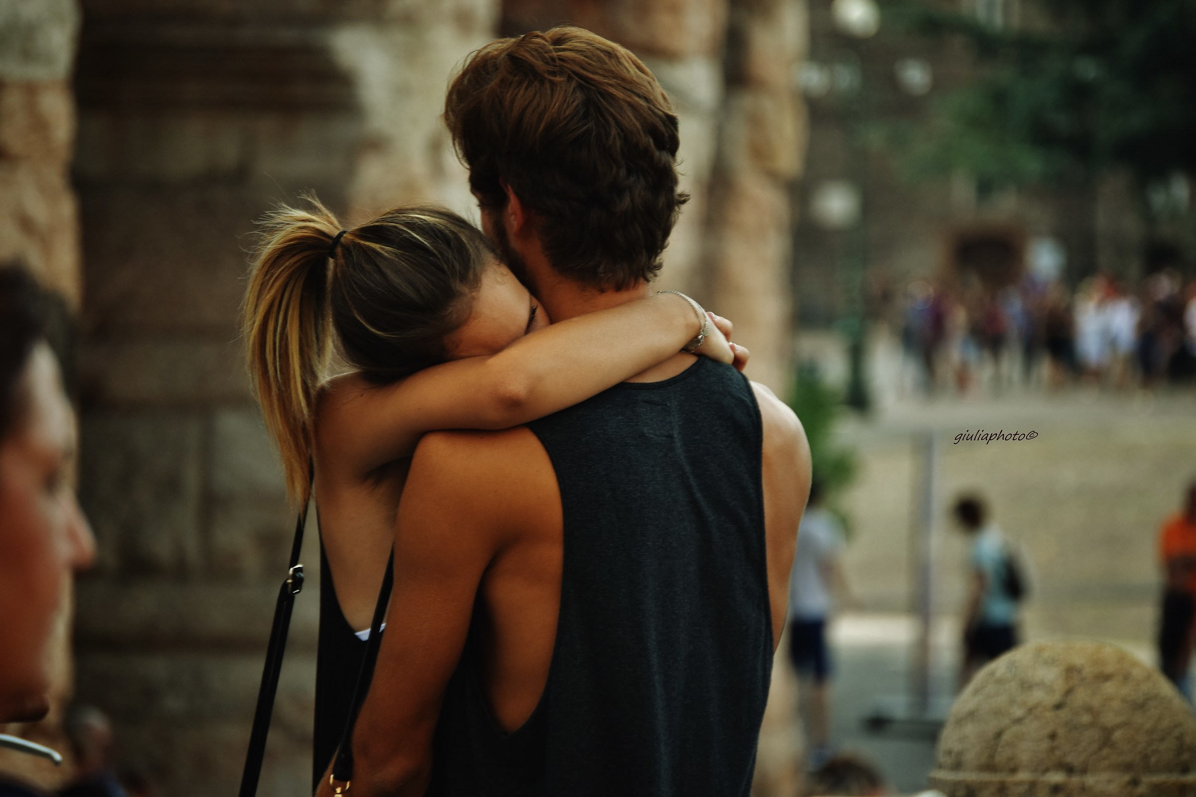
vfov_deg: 6.8
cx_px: 598
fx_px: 6727
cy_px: 398
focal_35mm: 202
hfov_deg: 10.2
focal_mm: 135
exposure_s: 1/500
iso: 400
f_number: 5
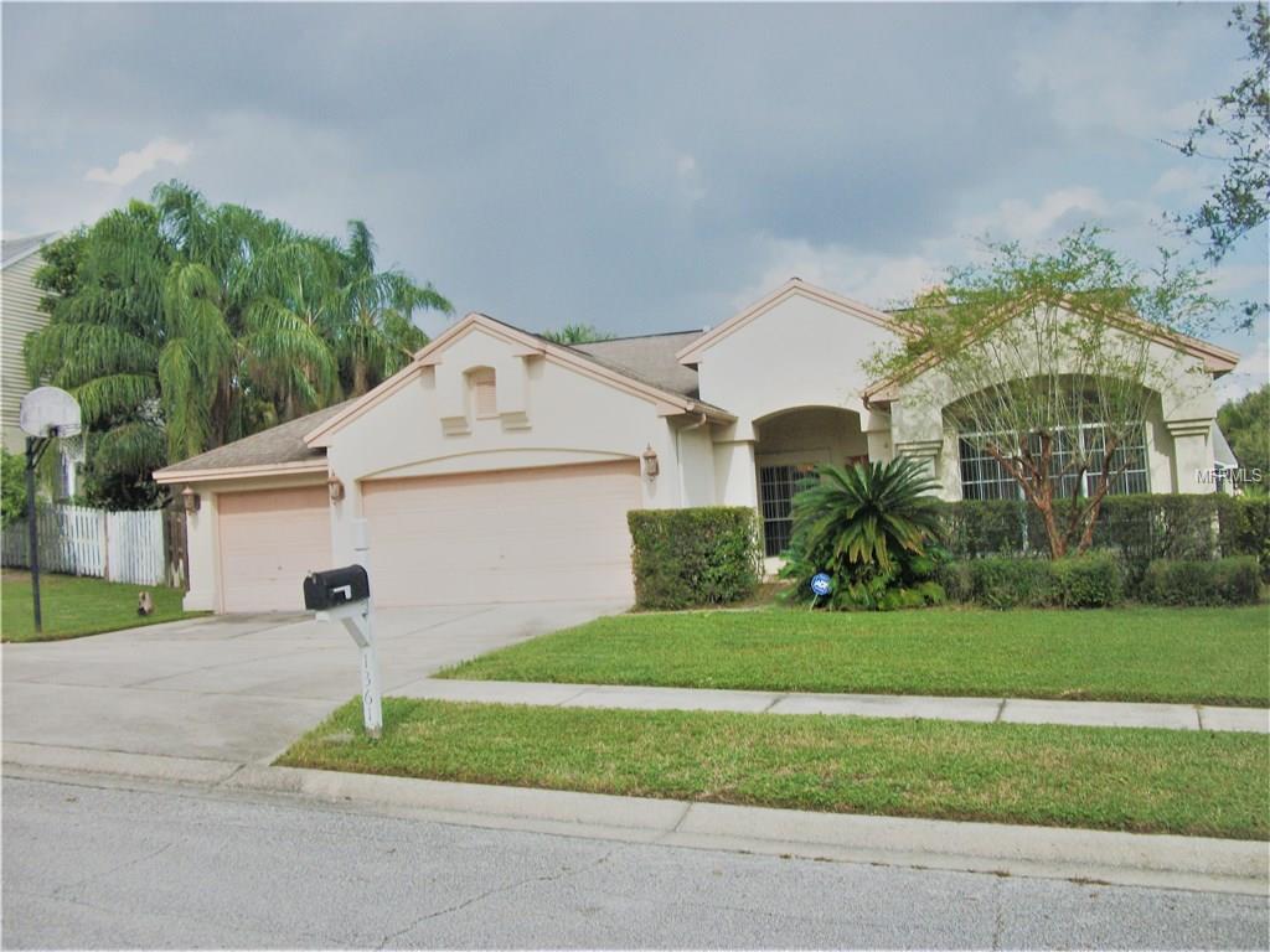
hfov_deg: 56.8
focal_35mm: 32
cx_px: 635
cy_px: 476
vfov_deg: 44.2
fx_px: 1174
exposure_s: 1/125
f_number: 8.8
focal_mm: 5.7
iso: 80
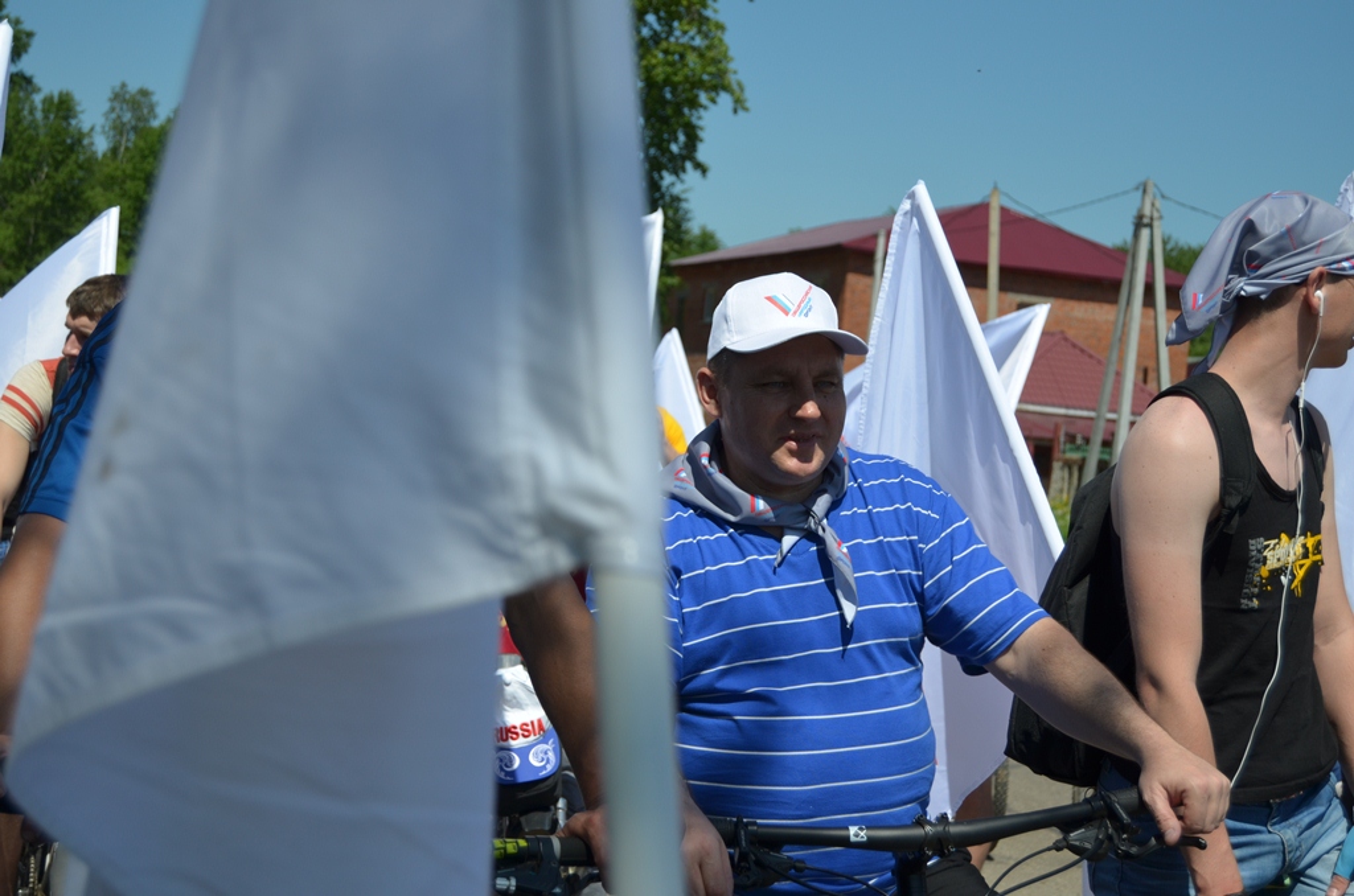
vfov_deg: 22.5
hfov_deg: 33.5
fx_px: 2252
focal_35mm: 60
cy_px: 448
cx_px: 677
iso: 200
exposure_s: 1/2000
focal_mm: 40
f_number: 5
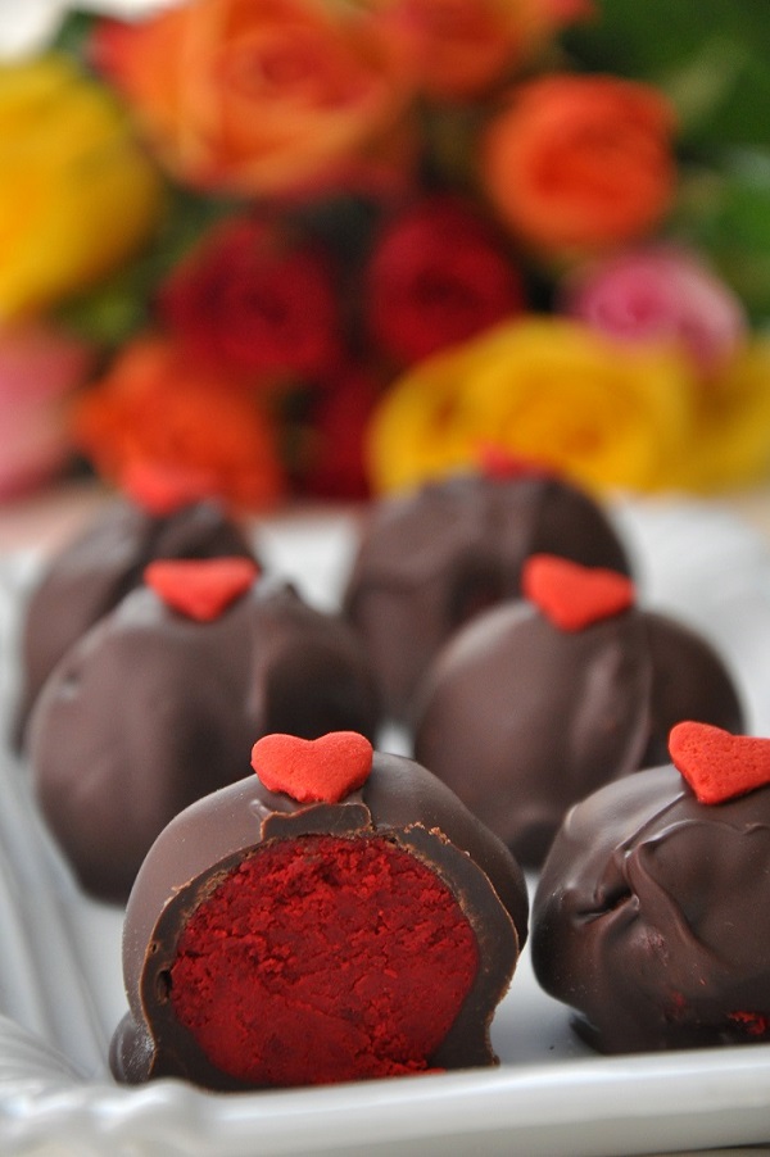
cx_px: 385
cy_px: 578
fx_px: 5061
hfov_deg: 8.7
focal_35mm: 158
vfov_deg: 13.0
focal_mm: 105
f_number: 5.6
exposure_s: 1/60
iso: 800
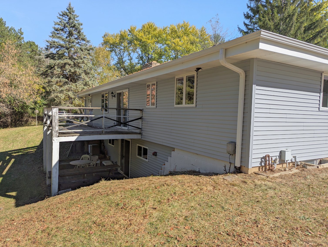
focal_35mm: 24
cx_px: 164
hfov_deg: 71.5
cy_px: 124
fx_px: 228
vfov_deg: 56.9
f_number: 1.85
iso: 41
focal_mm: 6.81
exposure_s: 1/1825
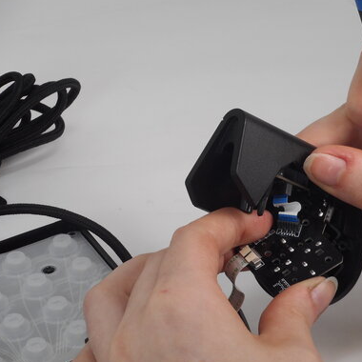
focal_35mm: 161
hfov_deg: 10.8
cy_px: 168
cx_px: 237
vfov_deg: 10.9
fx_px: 1905
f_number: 5.9
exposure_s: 1/60
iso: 100
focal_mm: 20.9
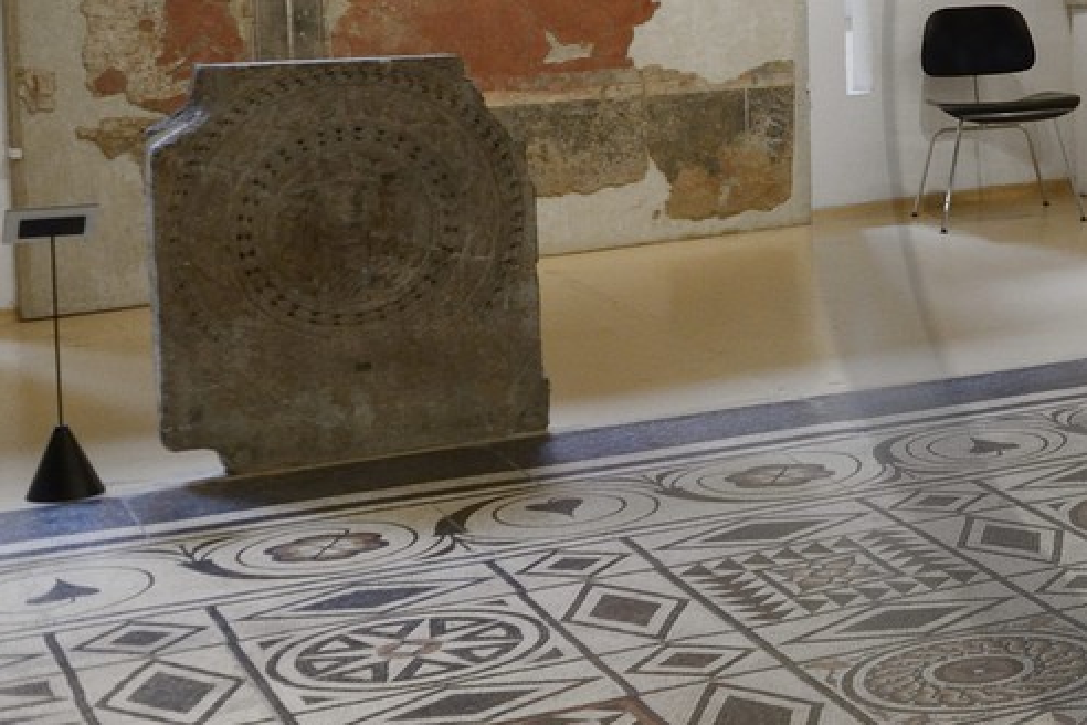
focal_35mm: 78
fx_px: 2355
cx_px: 1695
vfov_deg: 17.2
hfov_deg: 21.3
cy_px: 64
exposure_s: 1/80
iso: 1600
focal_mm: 24
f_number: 3.5
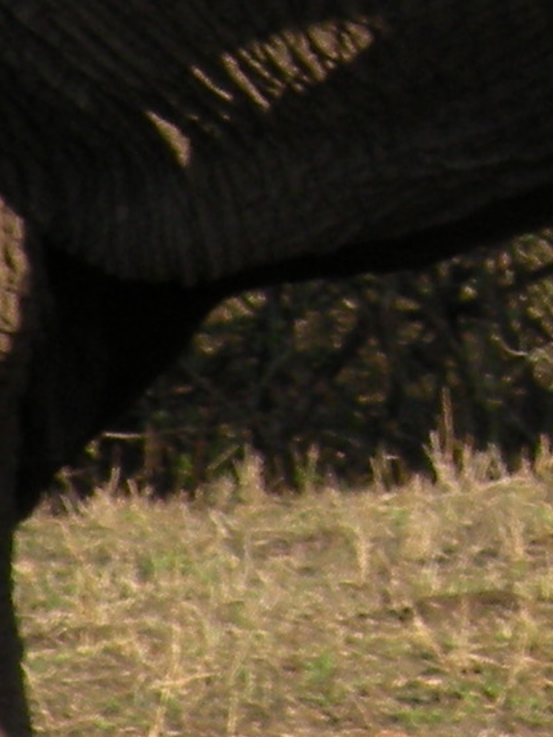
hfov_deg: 1.1
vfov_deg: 1.4
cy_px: -207
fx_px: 29192
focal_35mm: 1371
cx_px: 1065
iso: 64
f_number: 5.6
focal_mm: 36.9
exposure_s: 1/232
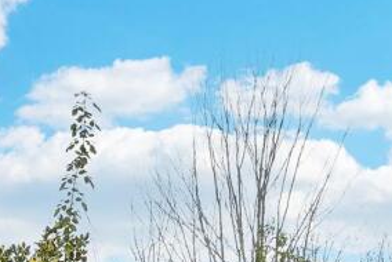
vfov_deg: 20.5
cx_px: 190
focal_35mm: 54
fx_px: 589
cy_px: 420
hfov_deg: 36.8
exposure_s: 1/60
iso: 320
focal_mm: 10
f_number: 8
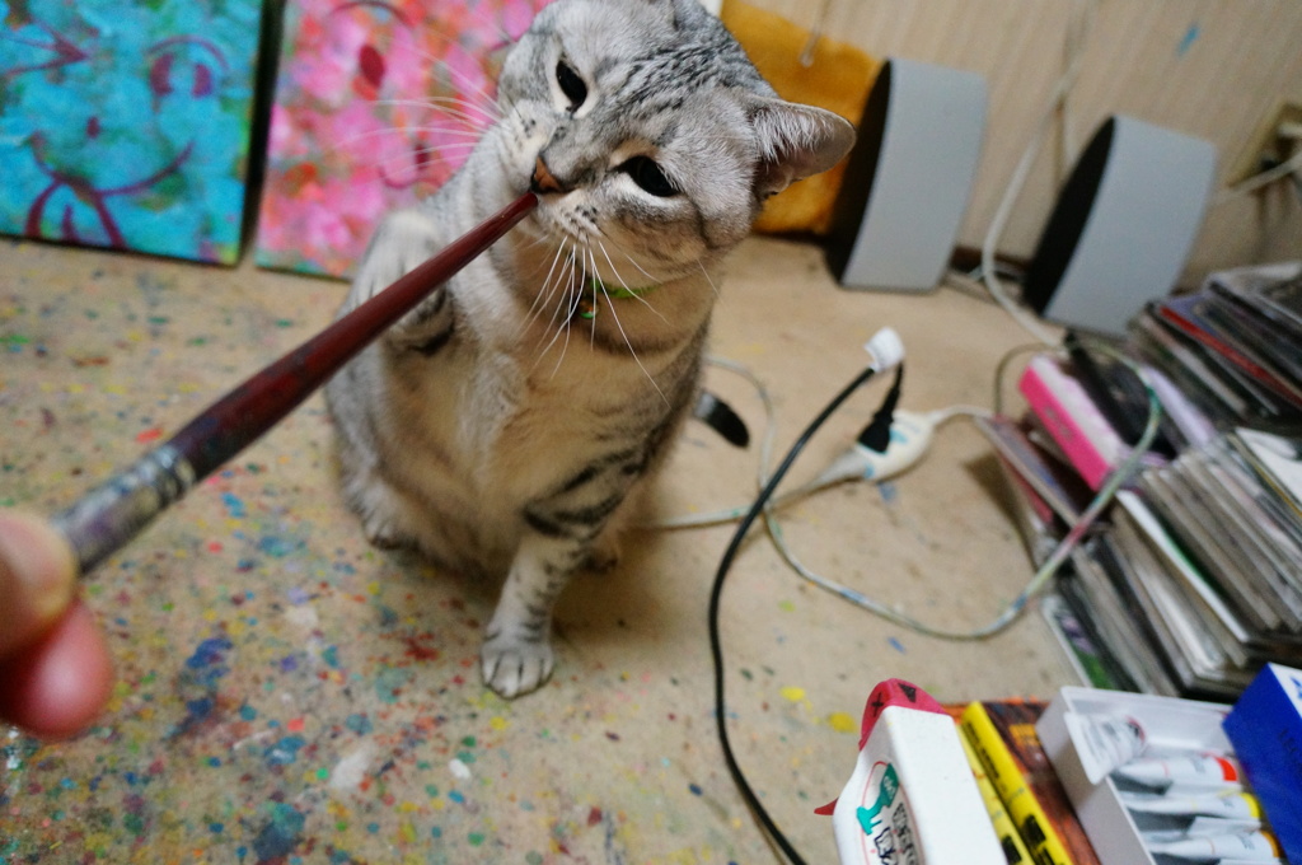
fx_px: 1029
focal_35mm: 28
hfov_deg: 64.6
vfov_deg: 45.6
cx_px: 651
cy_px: 432
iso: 3200
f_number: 4
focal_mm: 19
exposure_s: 1/60
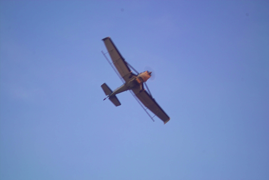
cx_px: 134
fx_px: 1337
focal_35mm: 179
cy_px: 90
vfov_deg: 7.7
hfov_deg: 11.5
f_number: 2.8
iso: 100
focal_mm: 105
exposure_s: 1/45
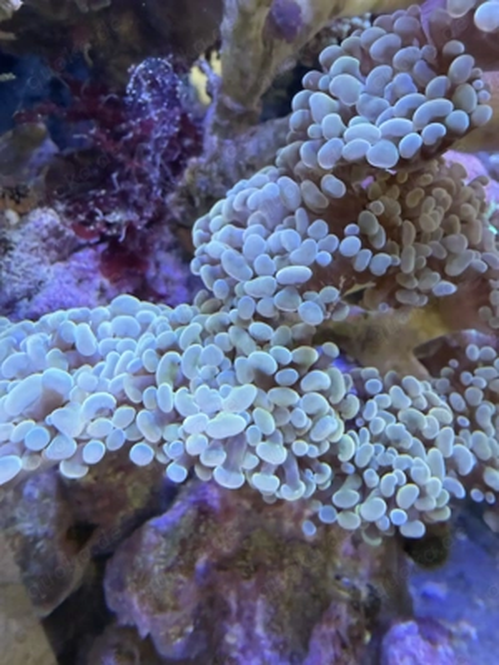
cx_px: 250
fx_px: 461
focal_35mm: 24
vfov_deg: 71.6
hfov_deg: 56.8
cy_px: 332
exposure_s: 1/82
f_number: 2.2
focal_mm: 2.22
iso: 320
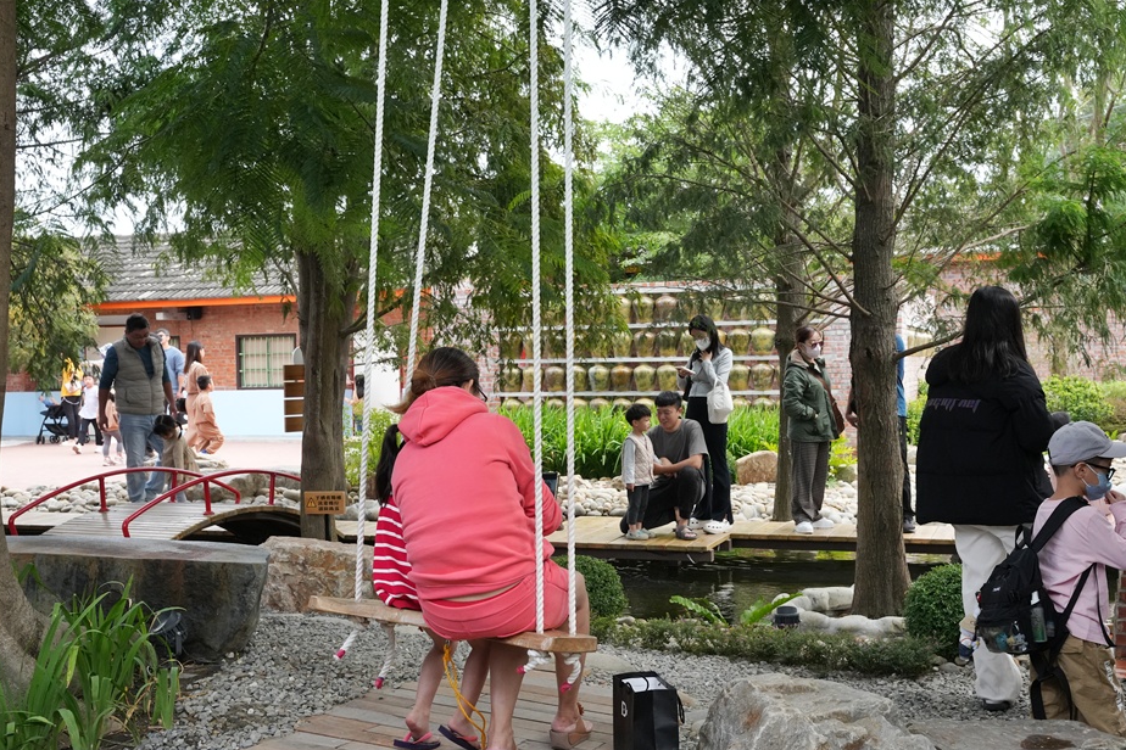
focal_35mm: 41
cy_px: 395
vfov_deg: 32.4
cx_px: 611
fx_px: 1293
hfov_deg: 47.0
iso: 3200
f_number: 8
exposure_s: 1/800
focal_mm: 37.3
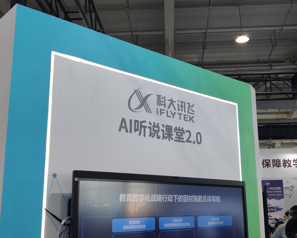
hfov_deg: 42.9
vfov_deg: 34.9
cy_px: 119
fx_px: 378
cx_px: 151
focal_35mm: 43
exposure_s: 1/100
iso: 120
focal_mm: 4.75
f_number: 1.75
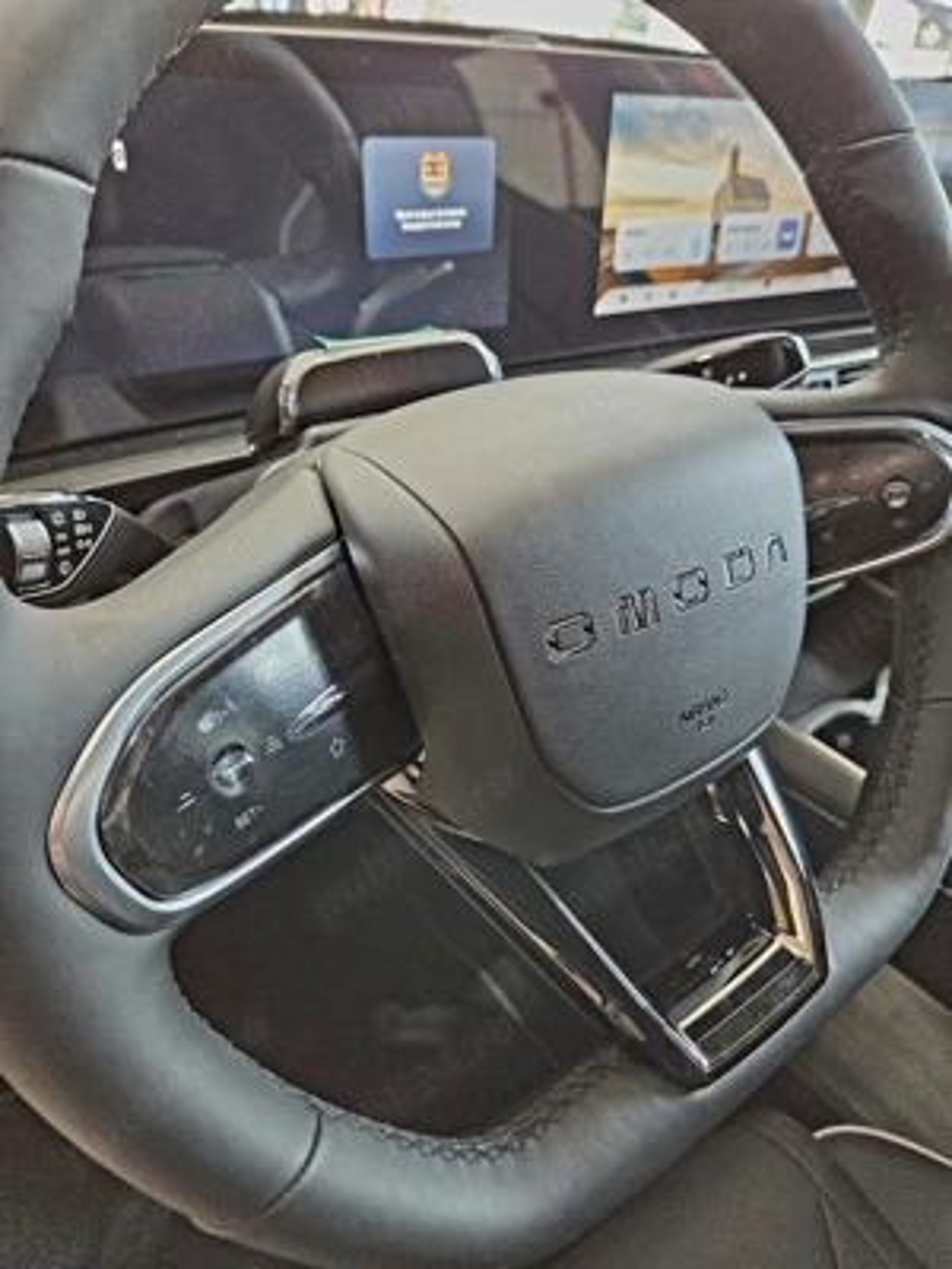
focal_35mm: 23
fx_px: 843
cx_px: 476
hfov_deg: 58.9
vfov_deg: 73.9
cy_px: 634
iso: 400
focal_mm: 5.4
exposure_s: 1/101
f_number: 1.8
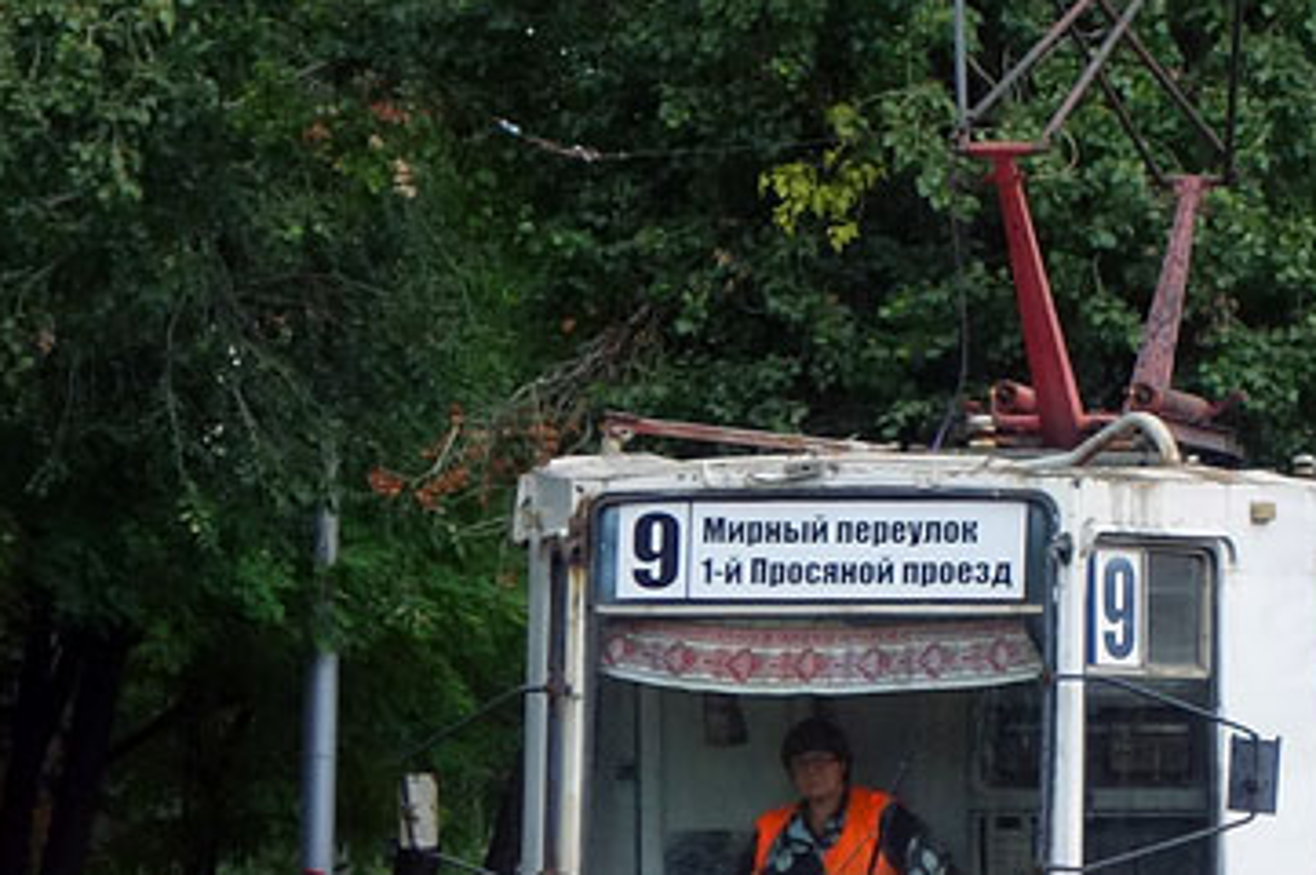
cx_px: 984
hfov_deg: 10.1
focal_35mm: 203
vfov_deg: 6.8
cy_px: 518
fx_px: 7414
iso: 200
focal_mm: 22.49
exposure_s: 1/80
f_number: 3.5
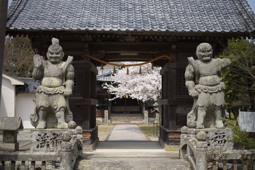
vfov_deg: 27.0
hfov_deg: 39.6
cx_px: 128
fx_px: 354
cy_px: 85
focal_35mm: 50
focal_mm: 50
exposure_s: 1/3200
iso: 100
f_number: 1.8
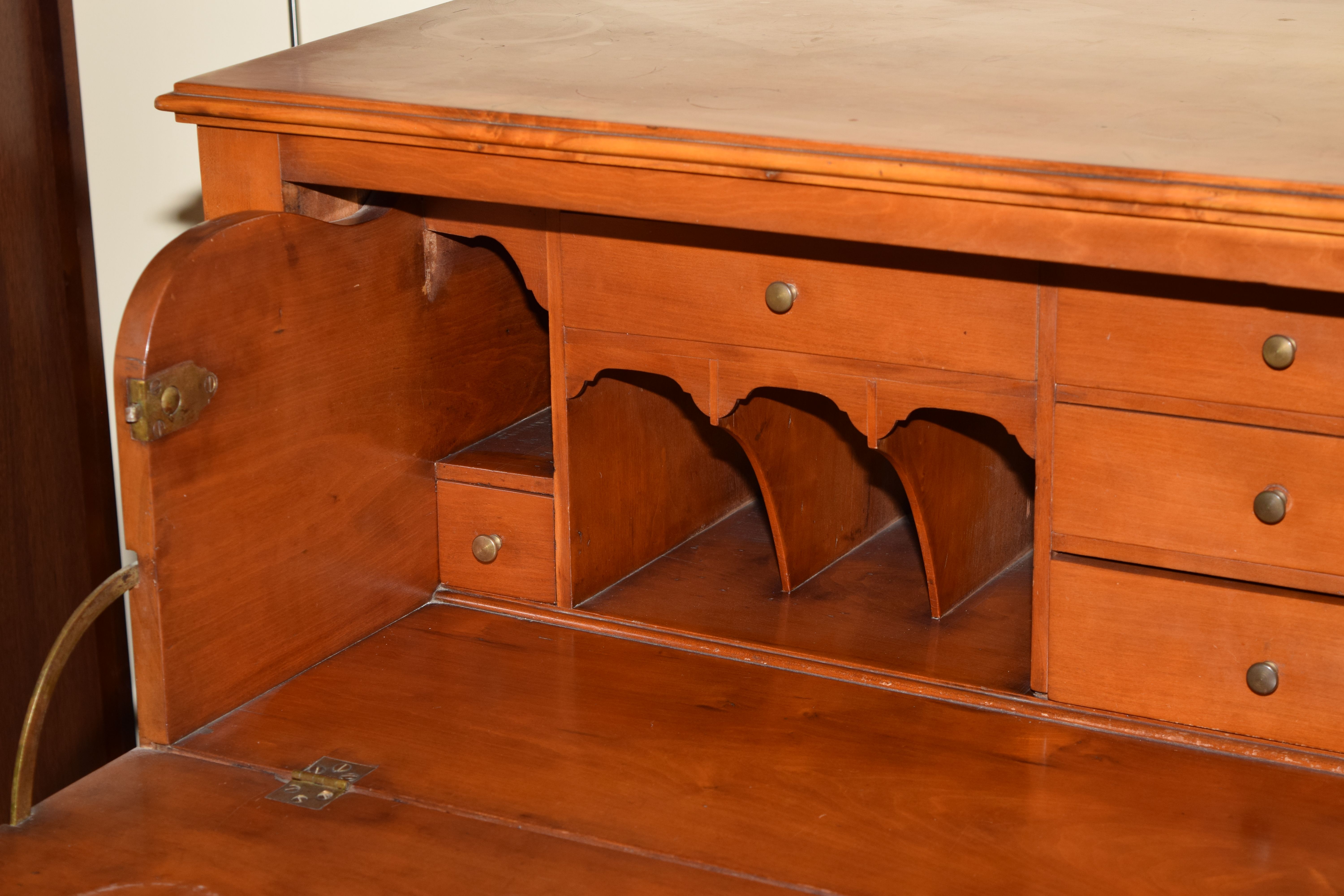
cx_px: 672
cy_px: 448
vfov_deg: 16.6
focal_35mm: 82
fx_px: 3080
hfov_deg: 24.6
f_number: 6.3
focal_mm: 55
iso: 400
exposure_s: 1/125
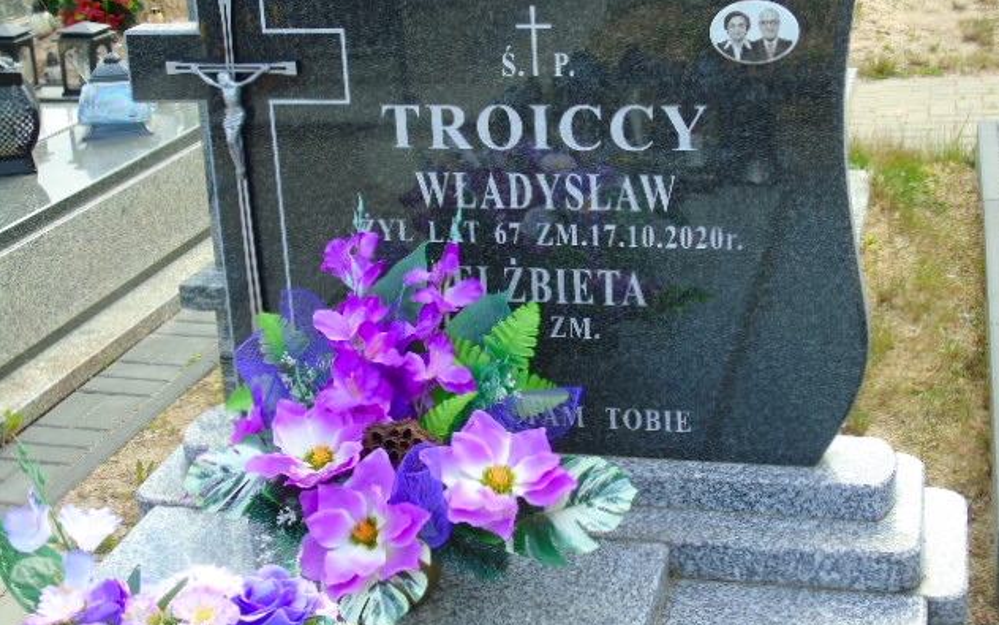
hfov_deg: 35.1
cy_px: 252
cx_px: 504
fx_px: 1579
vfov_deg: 22.3
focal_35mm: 58
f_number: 4.3
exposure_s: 1/200
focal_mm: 9.6
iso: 80
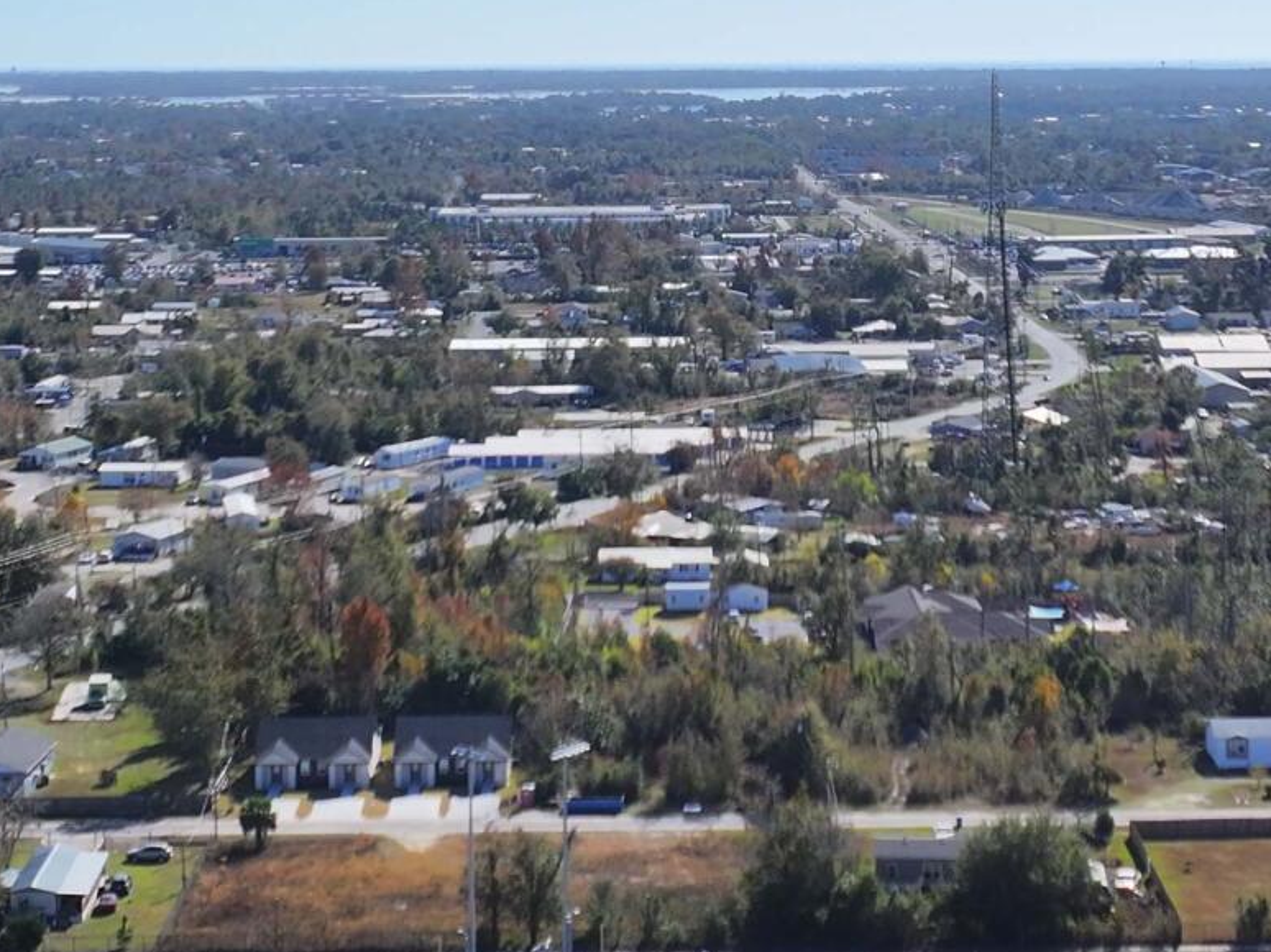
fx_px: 3414
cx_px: 739
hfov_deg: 21.1
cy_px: 339
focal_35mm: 93
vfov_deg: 15.9
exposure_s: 1/3200
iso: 190
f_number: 2.8
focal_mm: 12.29
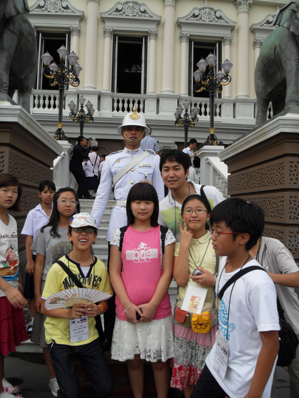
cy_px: 199
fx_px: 322
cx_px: 150
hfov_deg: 49.7
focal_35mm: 28
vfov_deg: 63.4
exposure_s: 1/180
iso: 80
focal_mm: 6
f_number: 7.1
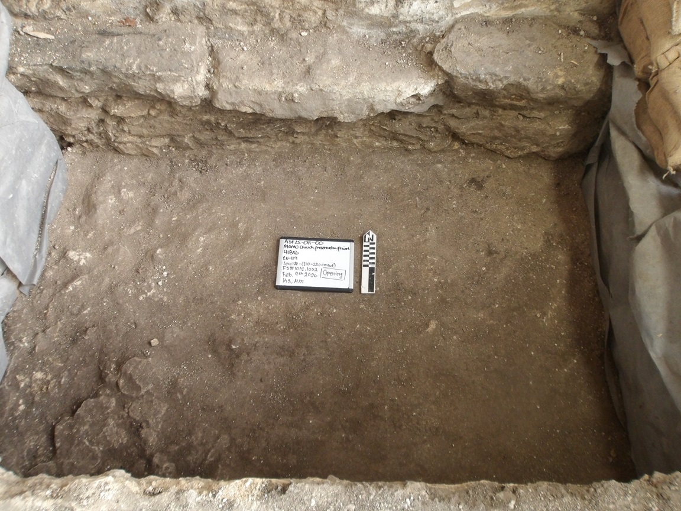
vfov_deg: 51.4
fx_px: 531
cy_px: 256
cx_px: 340
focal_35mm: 27
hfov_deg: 65.3
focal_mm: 4.9
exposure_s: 1/60
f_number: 3
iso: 444
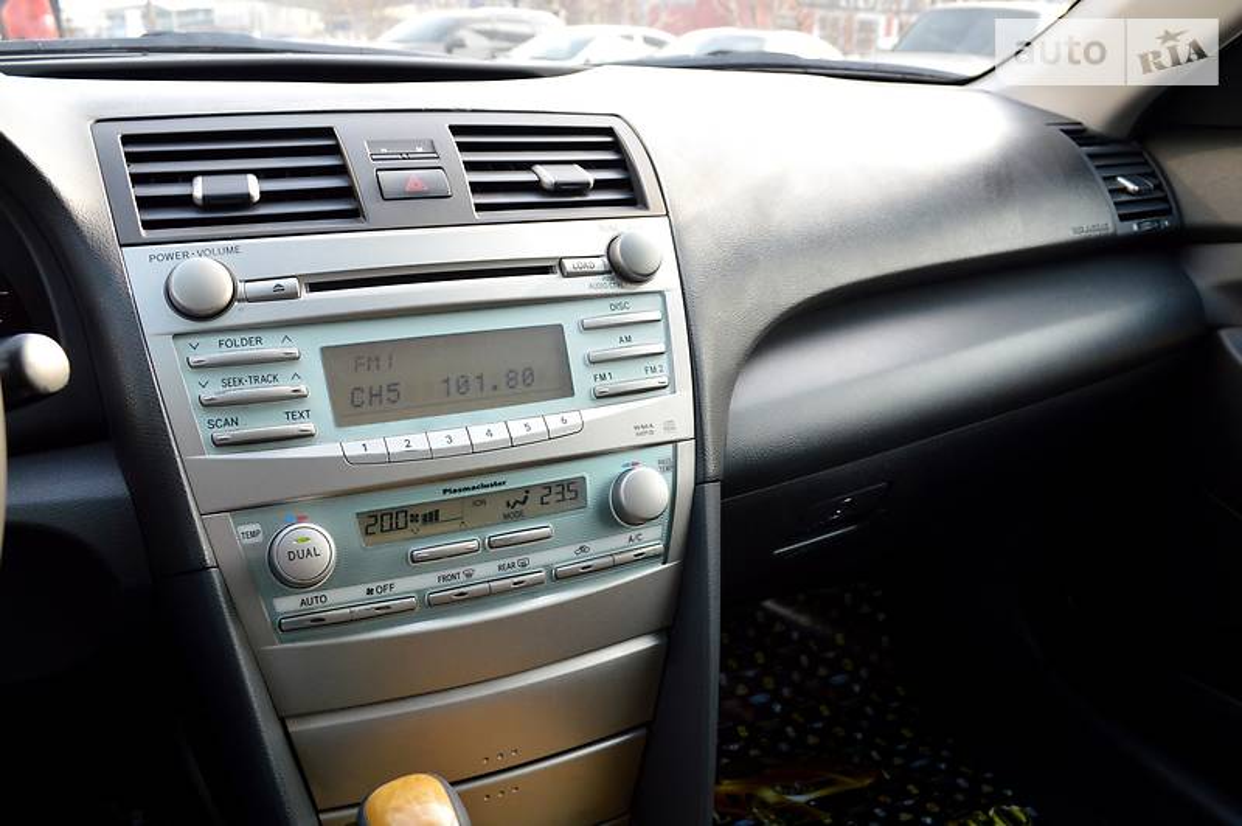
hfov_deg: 67.4
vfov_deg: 47.9
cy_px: 413
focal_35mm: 27
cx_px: 621
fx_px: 931
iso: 400
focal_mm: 18
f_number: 5.6
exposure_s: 1/125
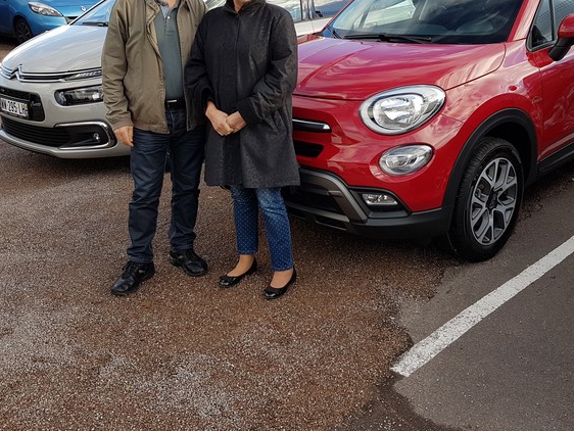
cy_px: 161
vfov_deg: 38.4
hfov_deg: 49.9
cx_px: 333
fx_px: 614
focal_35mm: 37
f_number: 1.7
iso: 40
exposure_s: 1/386
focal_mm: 4.2
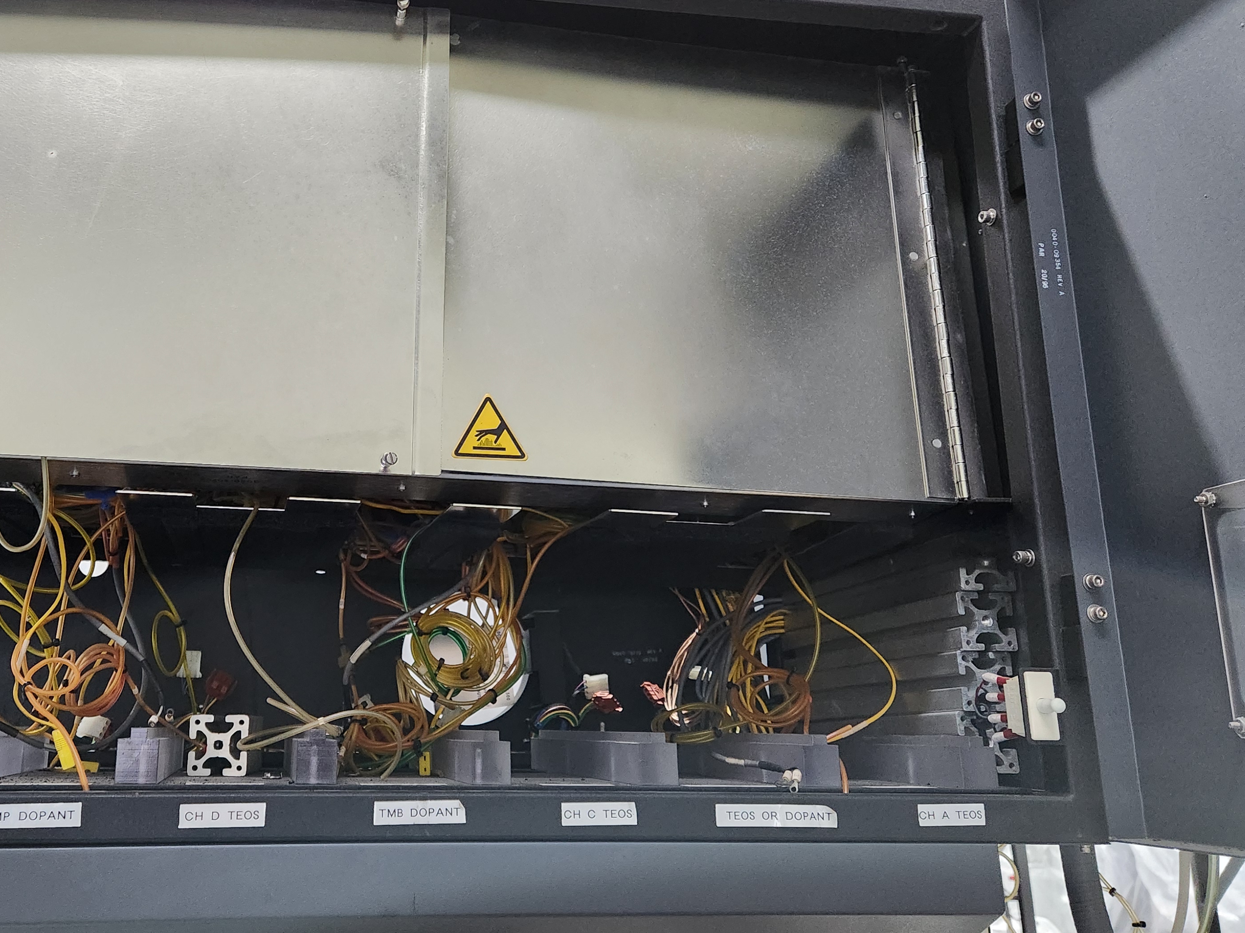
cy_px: 440
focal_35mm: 33
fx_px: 1187
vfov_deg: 42.9
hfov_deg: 54.2
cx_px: 413
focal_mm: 5.4
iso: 1000
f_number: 1.8
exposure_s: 1/120
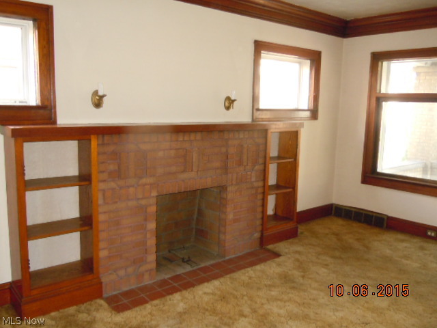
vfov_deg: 46.8
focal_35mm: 30
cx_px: 218
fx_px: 379
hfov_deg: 60.0
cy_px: 164
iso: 500
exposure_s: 1/30
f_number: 3.5
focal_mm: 5.4
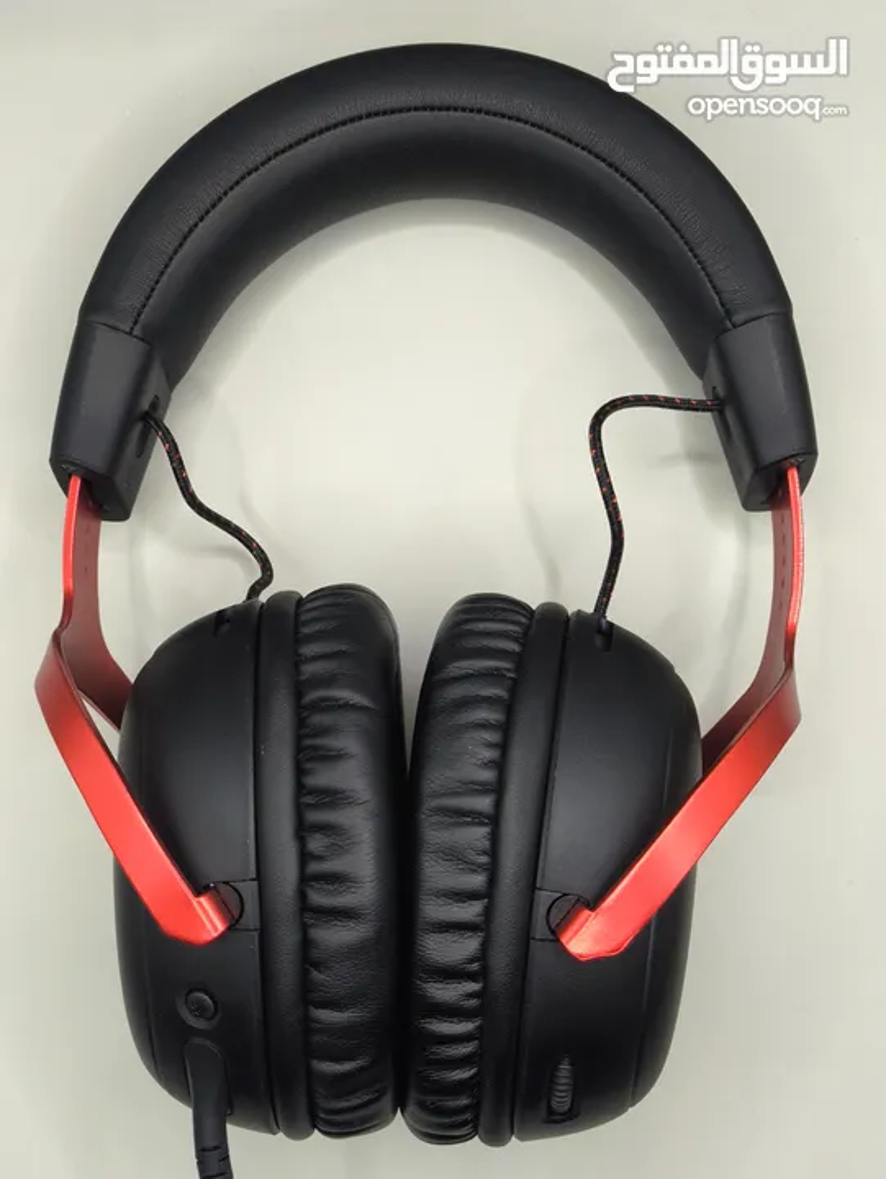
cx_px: 443
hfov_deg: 29.1
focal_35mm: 50
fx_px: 1704
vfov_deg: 38.2
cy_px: 590
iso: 64
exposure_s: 1/50
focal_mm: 4.71
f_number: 1.7
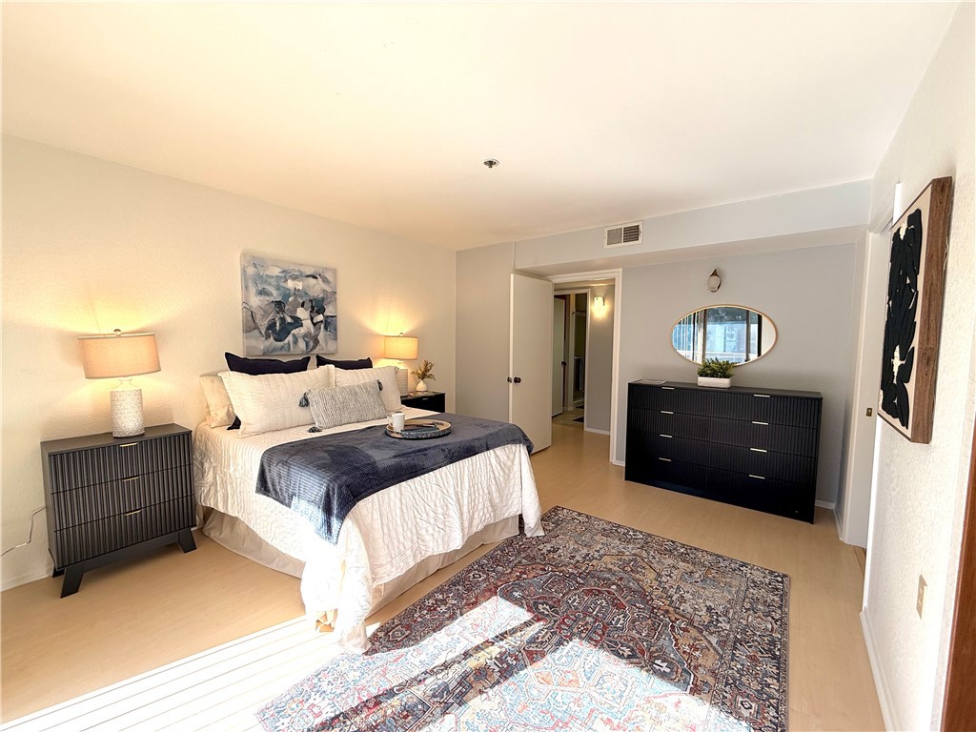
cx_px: 488
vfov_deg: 85.7
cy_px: 366
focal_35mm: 14
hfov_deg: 102.1
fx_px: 395
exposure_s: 1/99
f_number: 2.2
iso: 50
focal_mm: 2.22
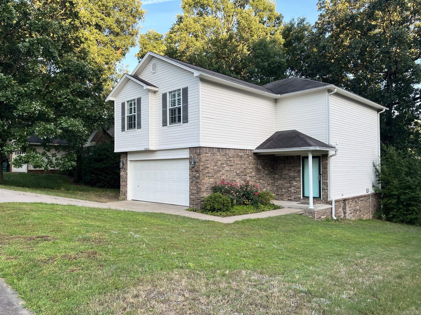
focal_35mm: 26
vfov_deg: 53.1
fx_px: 316
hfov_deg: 67.3
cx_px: 210
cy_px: 158
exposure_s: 1/466
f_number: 1.5
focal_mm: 5.7
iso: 50
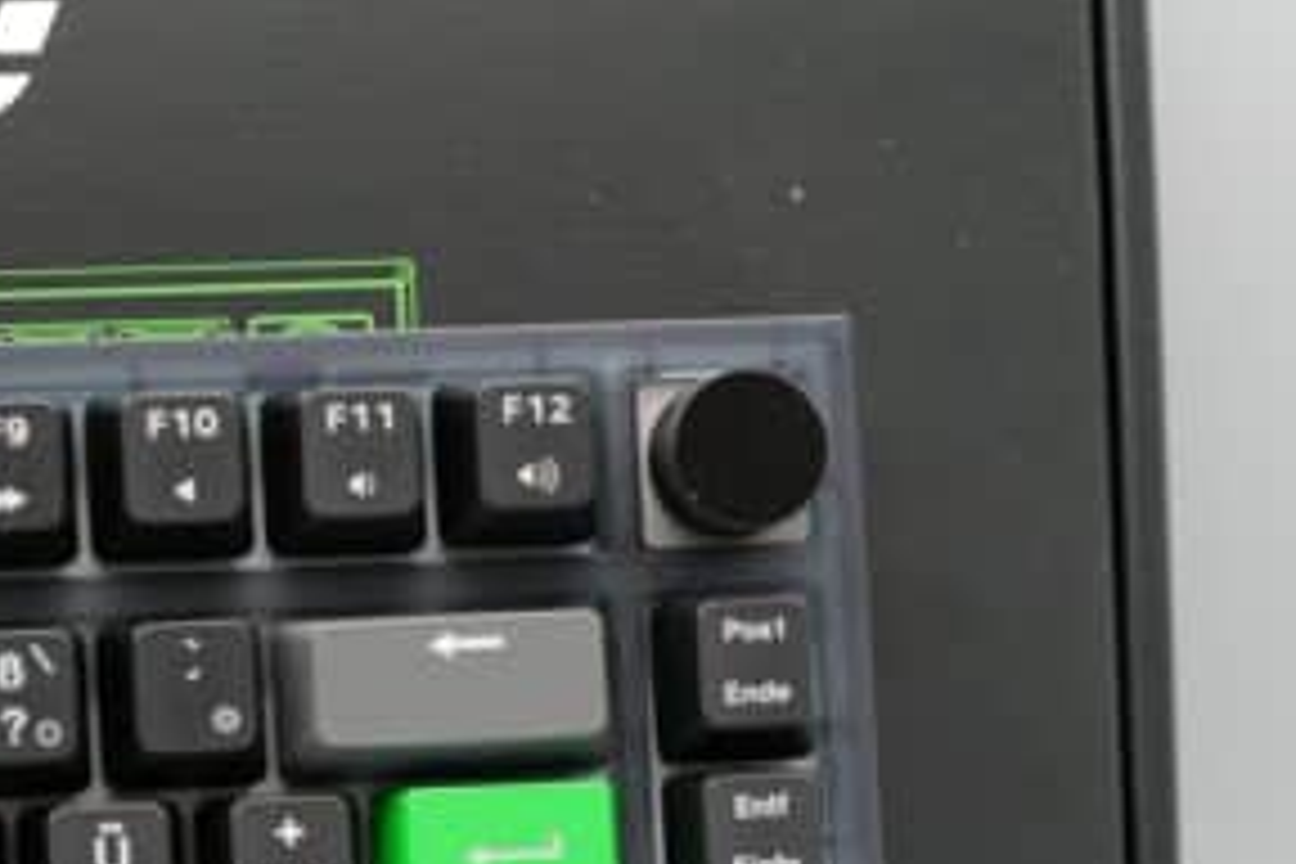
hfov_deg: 14.4
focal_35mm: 142
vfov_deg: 9.7
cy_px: 544
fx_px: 5112
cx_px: 747
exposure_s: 1/125
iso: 3200
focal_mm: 105
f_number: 9
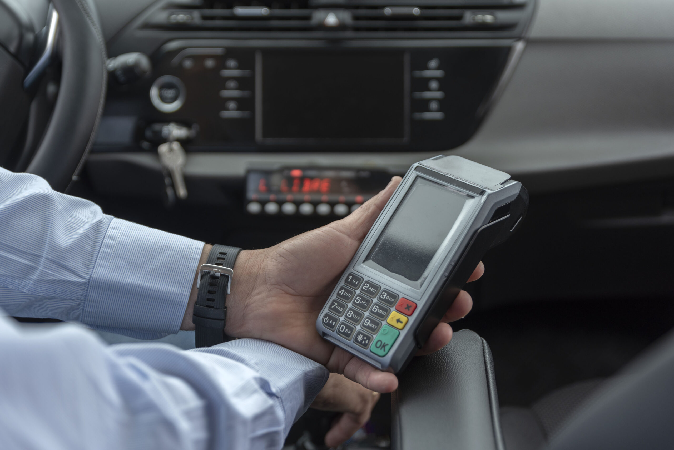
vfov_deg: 26.0
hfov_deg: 38.2
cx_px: 337
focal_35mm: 52
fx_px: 974
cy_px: 225
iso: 200
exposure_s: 1/160
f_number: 2.8
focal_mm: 52
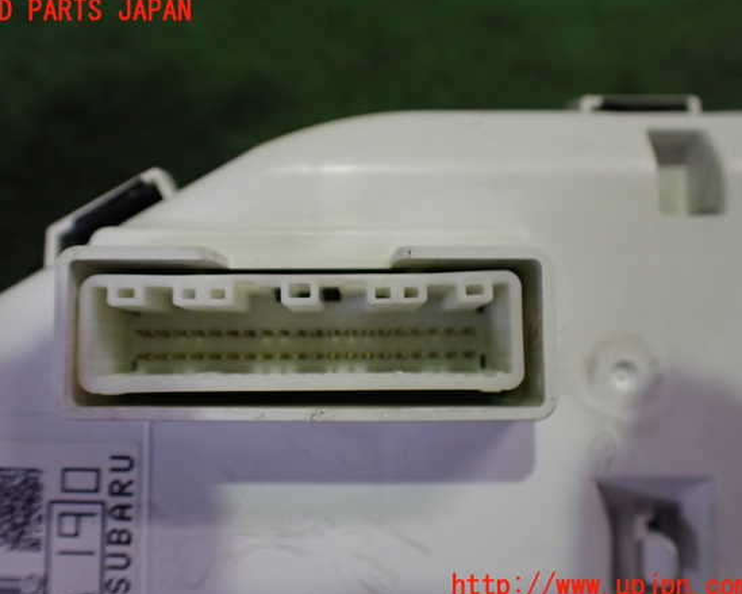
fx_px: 703
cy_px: 299
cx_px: 351
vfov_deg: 45.8
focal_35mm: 32
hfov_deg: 55.6
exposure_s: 1/125
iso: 640
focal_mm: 5.4
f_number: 2.3
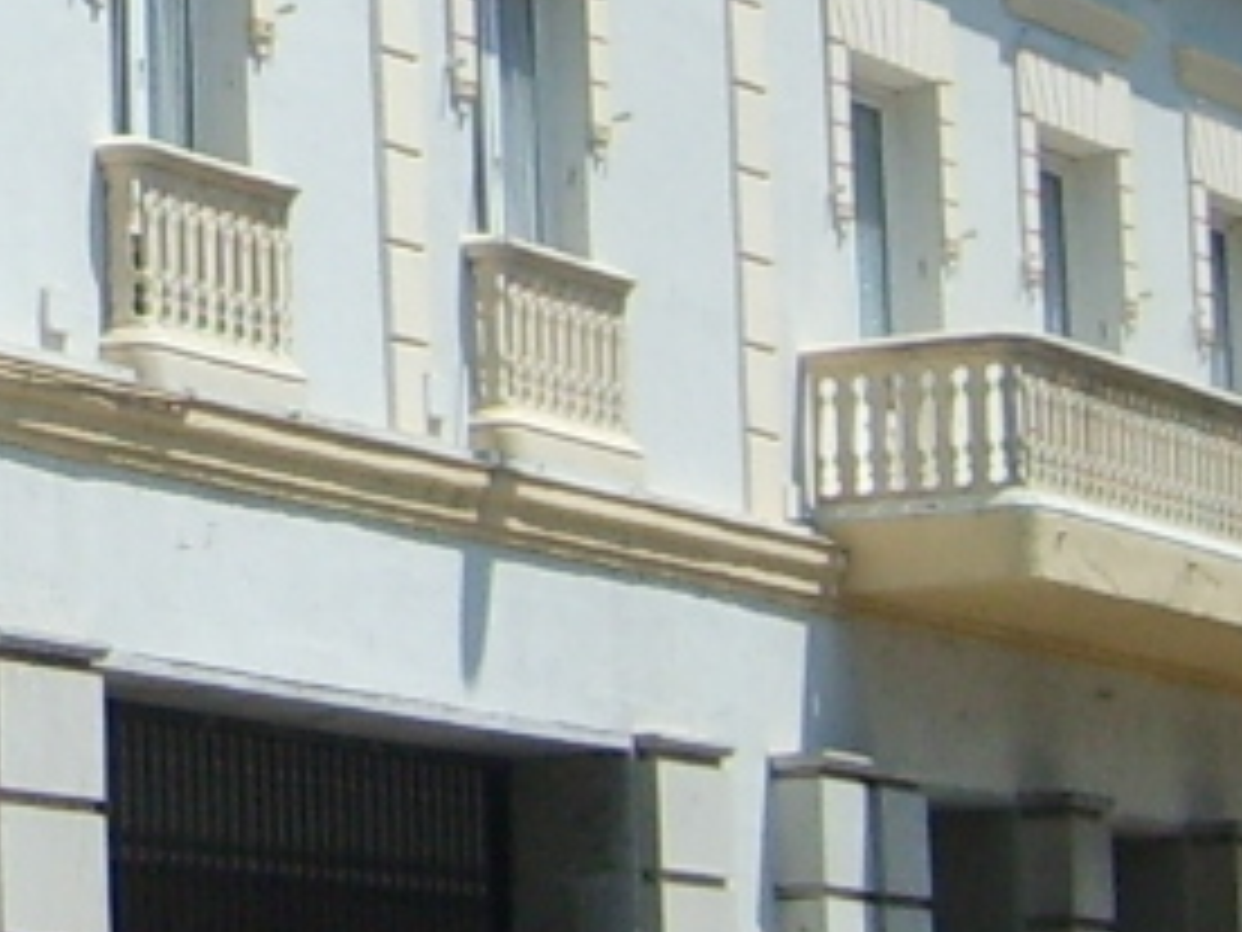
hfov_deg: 9.4
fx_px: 7284
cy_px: -315
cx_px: -832
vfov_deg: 7.2
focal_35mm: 203
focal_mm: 5.8
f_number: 7.1
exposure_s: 1/250
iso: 50
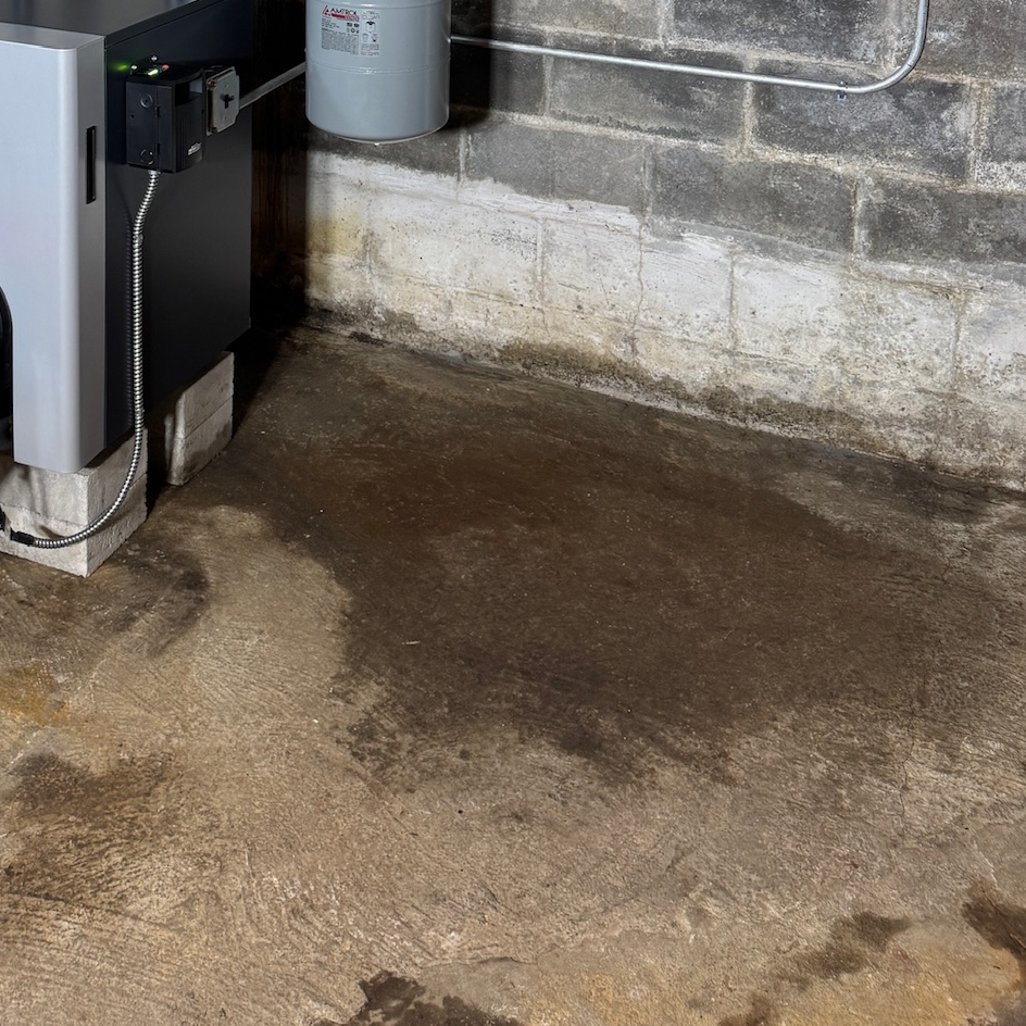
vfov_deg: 32.6
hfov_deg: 36.3
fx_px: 1543
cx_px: 309
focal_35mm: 46
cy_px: -83
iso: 200
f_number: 1.78
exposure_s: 1/60
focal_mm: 6.76
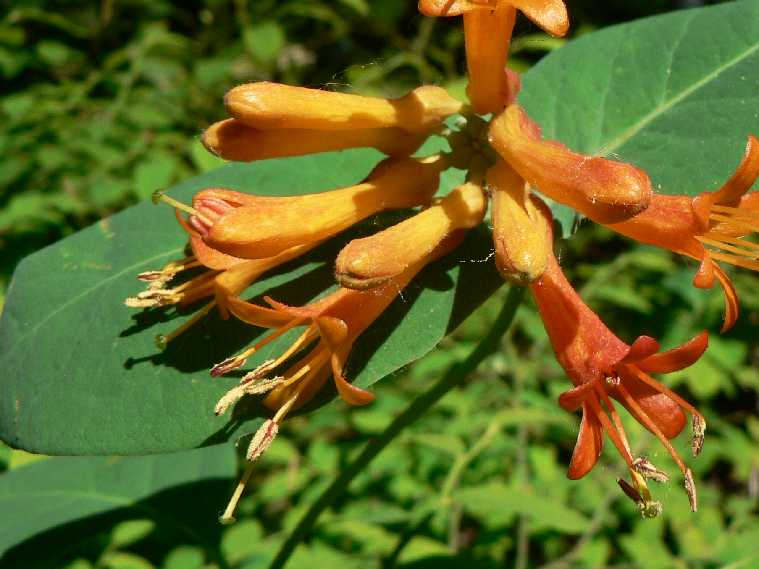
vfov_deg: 28.4
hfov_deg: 37.0
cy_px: 188
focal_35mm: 51
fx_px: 1118
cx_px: 517
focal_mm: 6
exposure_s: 1/400
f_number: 5
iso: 80
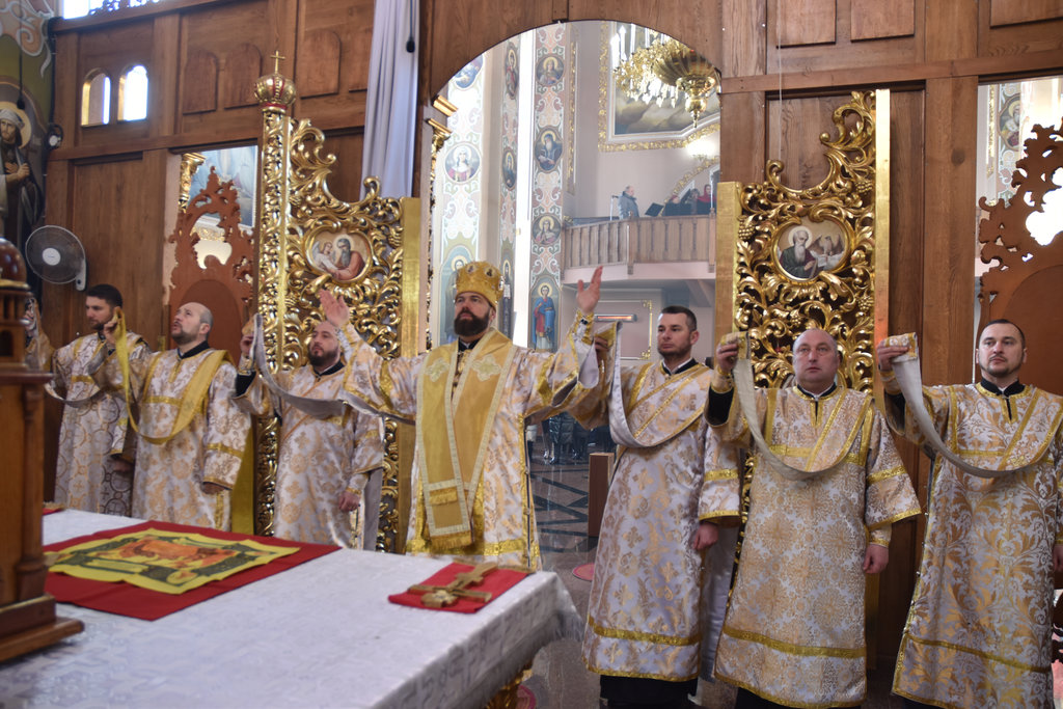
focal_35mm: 27
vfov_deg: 47.9
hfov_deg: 67.4
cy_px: 354
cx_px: 532
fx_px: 797
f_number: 3.5
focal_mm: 18
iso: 280
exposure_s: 1/30
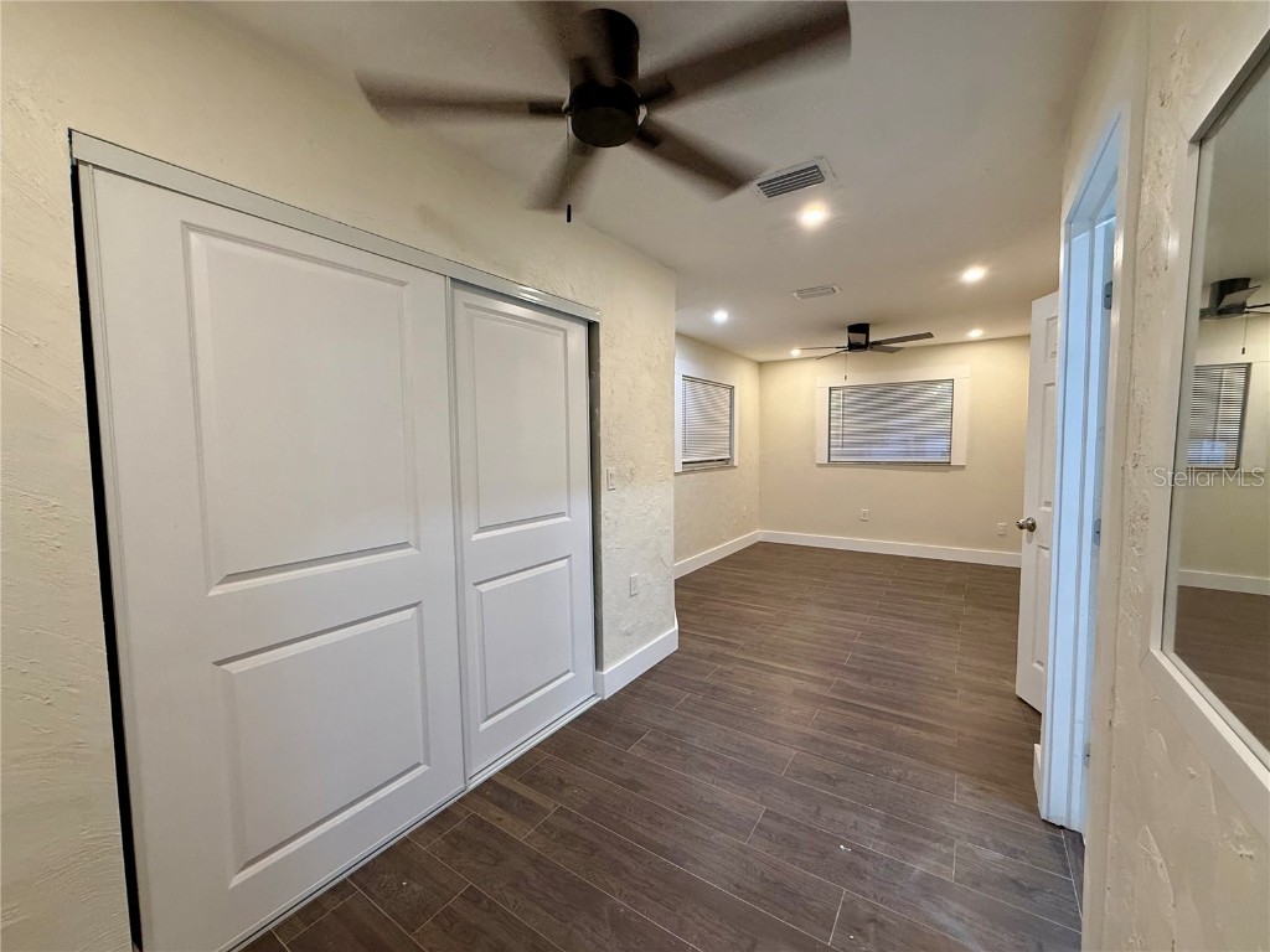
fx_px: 514
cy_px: 476
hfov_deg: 102.1
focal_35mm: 14
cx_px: 635
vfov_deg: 85.7
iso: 200
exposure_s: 1/60
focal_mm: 2.22
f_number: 2.2
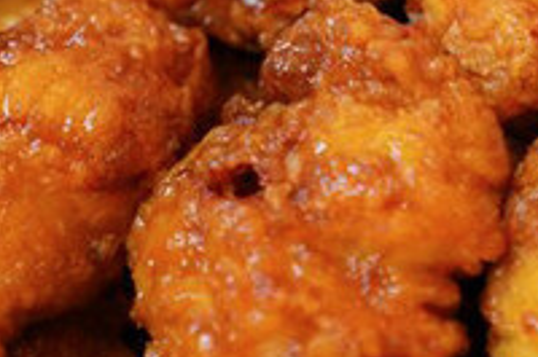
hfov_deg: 17.0
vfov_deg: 11.4
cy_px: -5
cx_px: 495
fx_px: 1777
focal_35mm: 119
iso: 800
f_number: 2.8
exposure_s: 1/30
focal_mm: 28
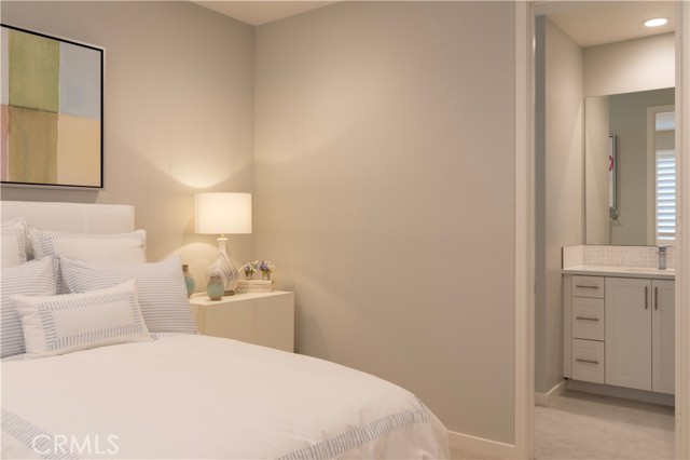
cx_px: 345
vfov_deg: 43.6
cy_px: 230
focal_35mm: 30
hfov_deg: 62.0
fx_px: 575
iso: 125
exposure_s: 1/3
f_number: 10
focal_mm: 30
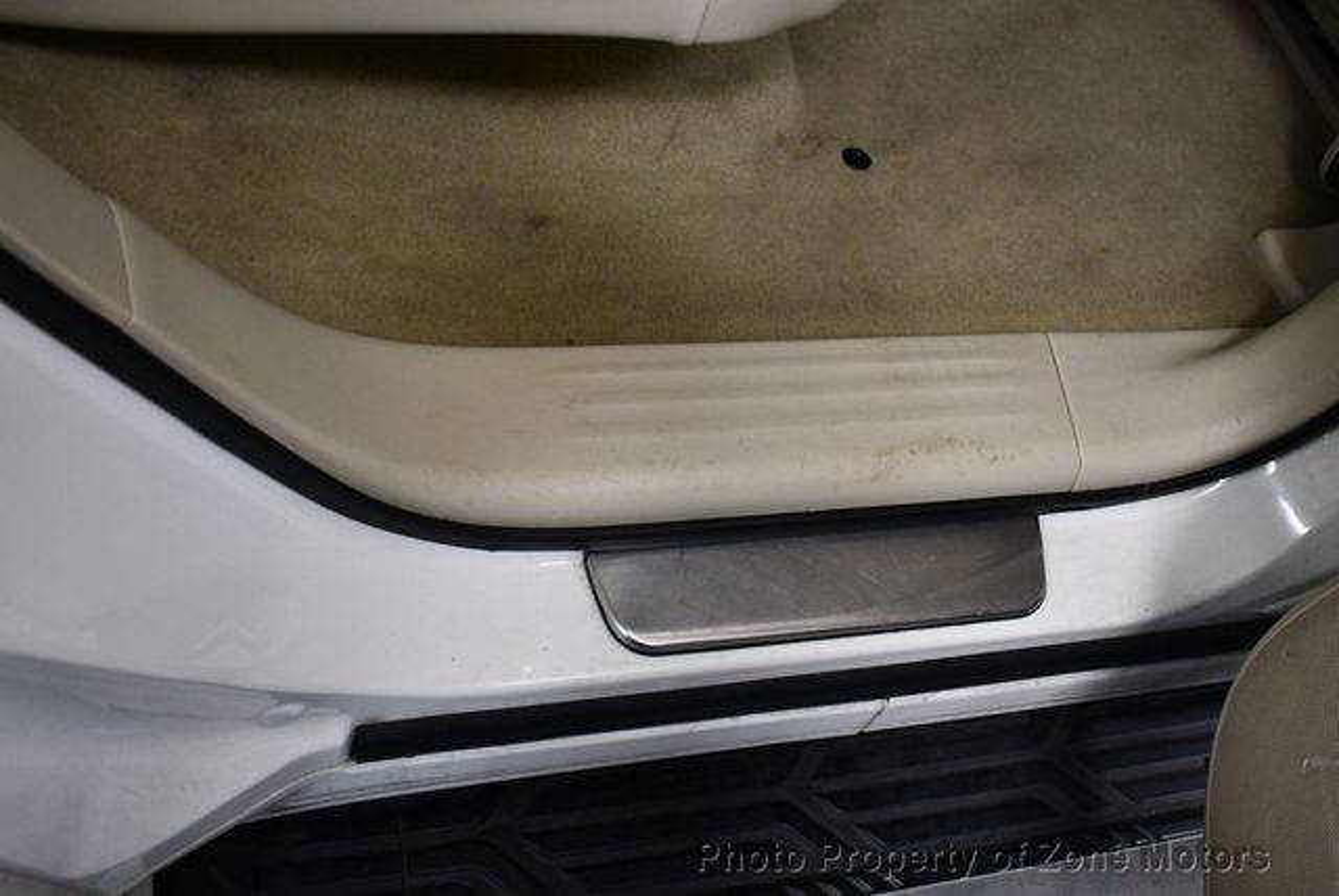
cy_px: 448
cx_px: 670
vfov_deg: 36.9
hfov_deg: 53.1
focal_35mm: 36
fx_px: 1340
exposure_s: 1/125
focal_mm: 18
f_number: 3.5
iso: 1250
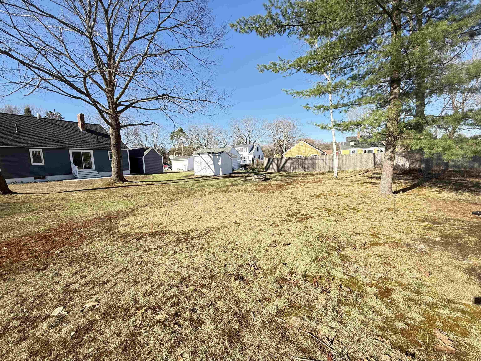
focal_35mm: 14
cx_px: 240
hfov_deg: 102.1
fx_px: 195
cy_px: 180
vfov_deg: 85.7
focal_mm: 2.22
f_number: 2.2
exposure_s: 1/596
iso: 64
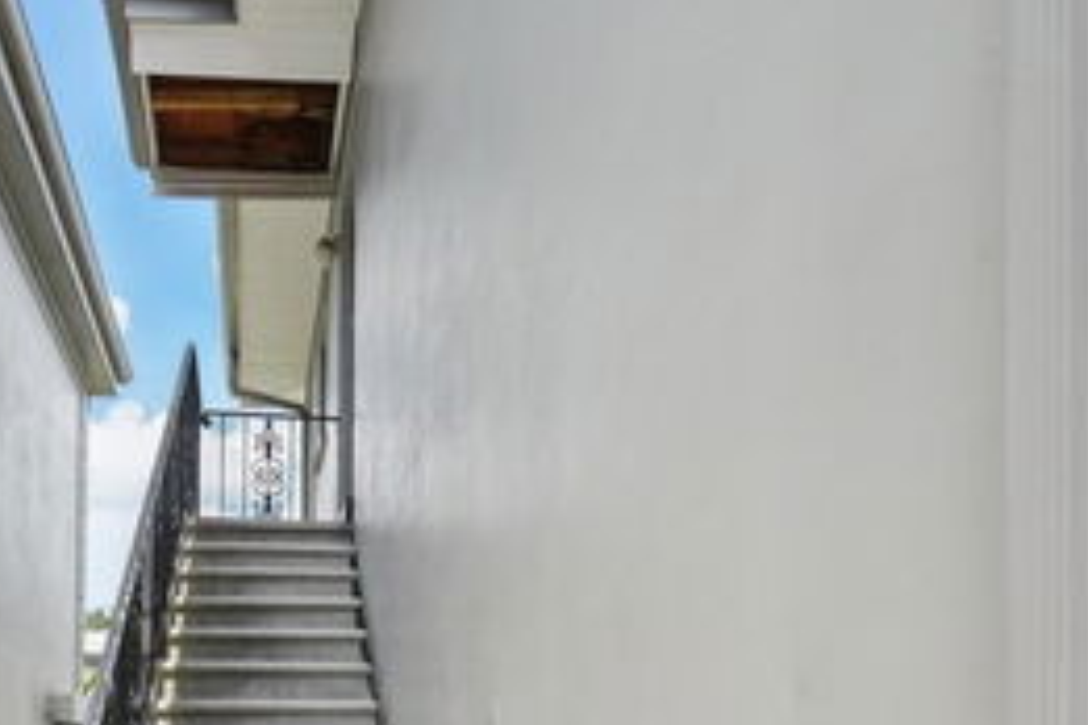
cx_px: 258
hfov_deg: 51.8
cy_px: 756
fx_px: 1058
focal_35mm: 35
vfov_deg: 33.9
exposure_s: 1/320
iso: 400
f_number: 8
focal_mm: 16
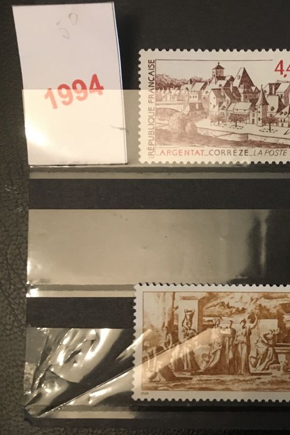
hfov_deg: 30.3
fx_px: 496
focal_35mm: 41
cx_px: 292
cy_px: 219
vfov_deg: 47.4
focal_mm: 4.15
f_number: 2.2
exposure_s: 1/17
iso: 400
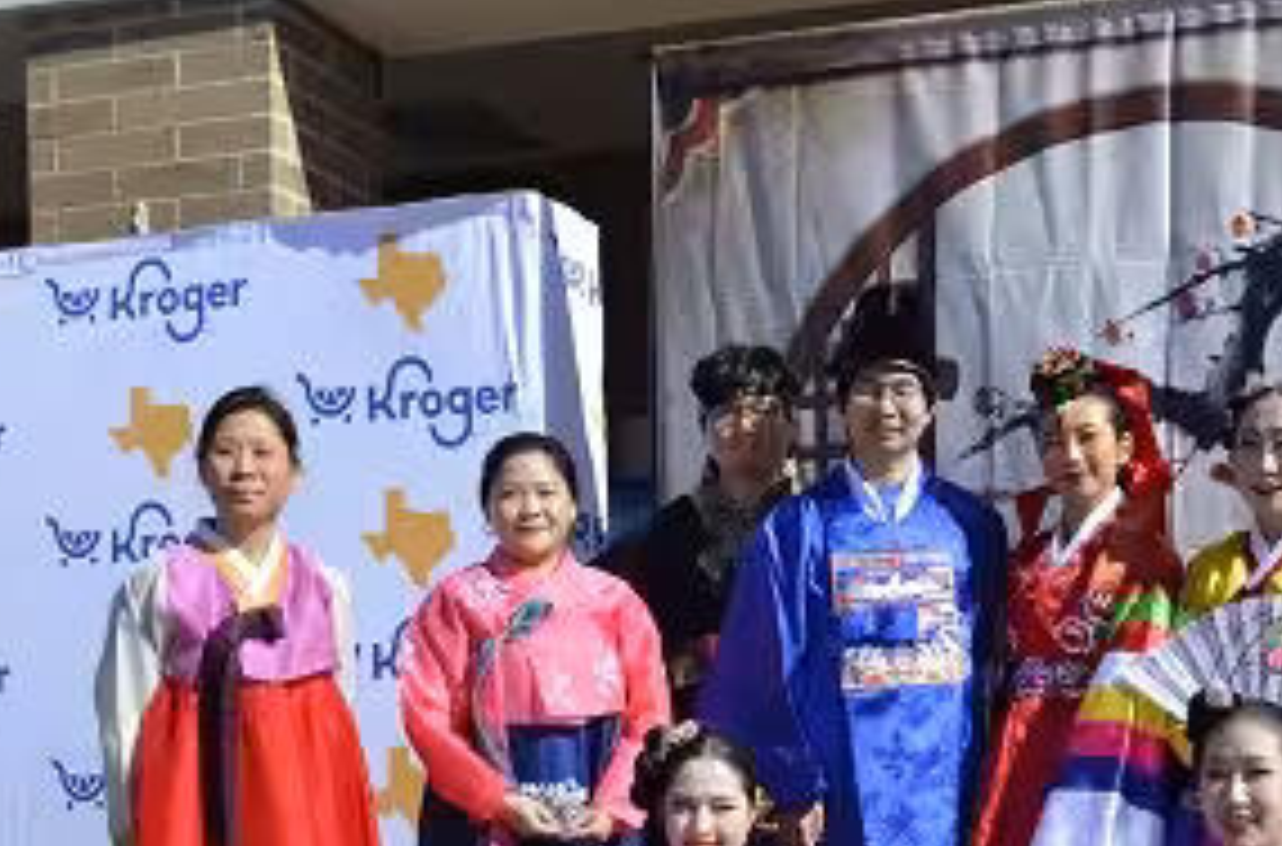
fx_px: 1881
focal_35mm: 53
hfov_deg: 36.9
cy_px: 788
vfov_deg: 24.5
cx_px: 936
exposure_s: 1/500
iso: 250
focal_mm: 18
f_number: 11
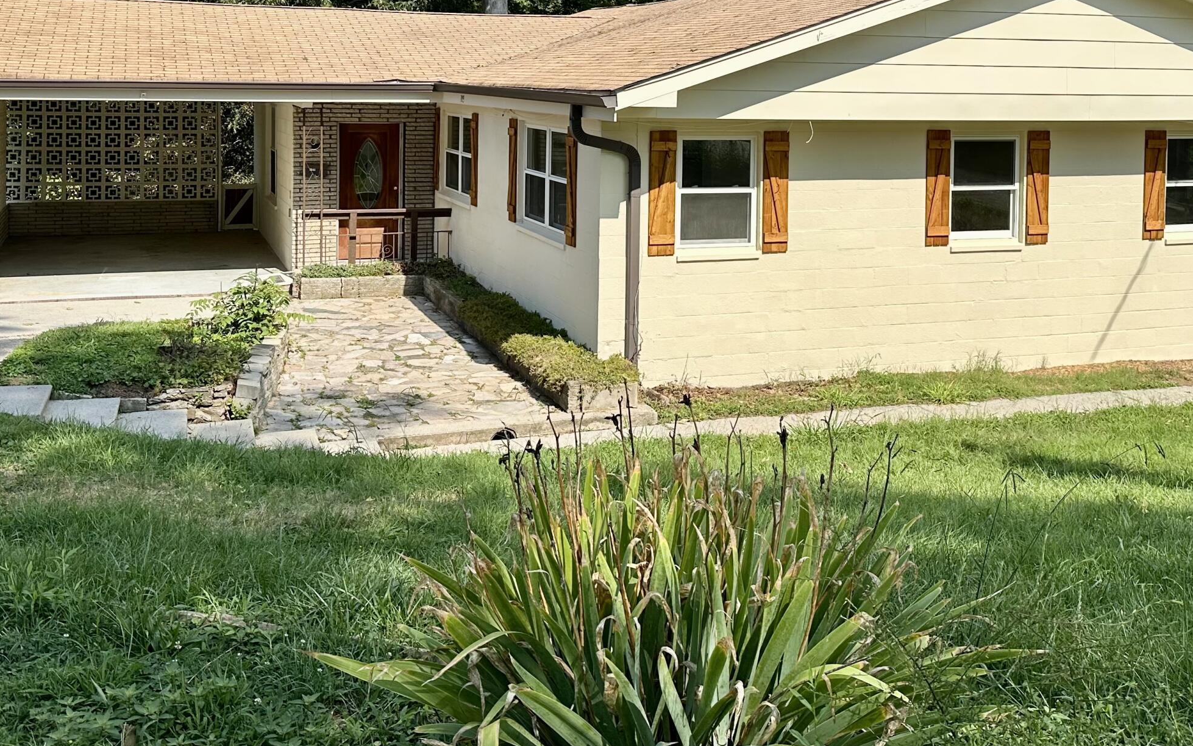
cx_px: 611
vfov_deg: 31.6
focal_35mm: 39
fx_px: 1268
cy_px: 109
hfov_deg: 50.4
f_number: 1.78
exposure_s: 1/4184
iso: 80
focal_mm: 6.86
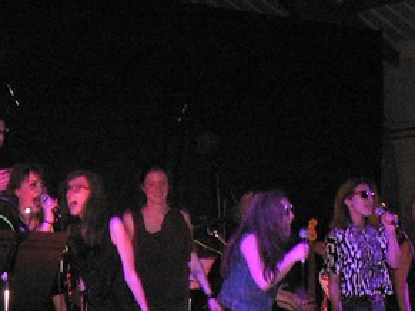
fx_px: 1186
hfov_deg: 19.5
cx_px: 56
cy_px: 187
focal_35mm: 99
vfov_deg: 14.9
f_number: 2.8
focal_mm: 6
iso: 400
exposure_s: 1/30
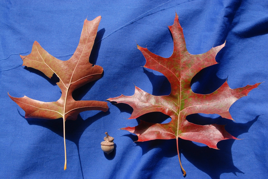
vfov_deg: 25.8
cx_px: 134
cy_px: 90
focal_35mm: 52
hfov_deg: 37.8
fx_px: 391
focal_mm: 35
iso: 400
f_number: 9
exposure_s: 1/320
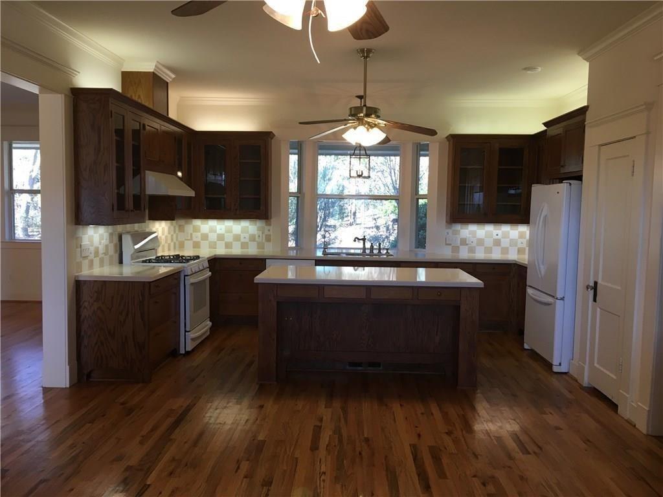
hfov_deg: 61.7
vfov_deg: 48.2
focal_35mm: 29
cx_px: 332
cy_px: 248
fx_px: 555
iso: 32
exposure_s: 1/30
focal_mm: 4.15
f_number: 2.2
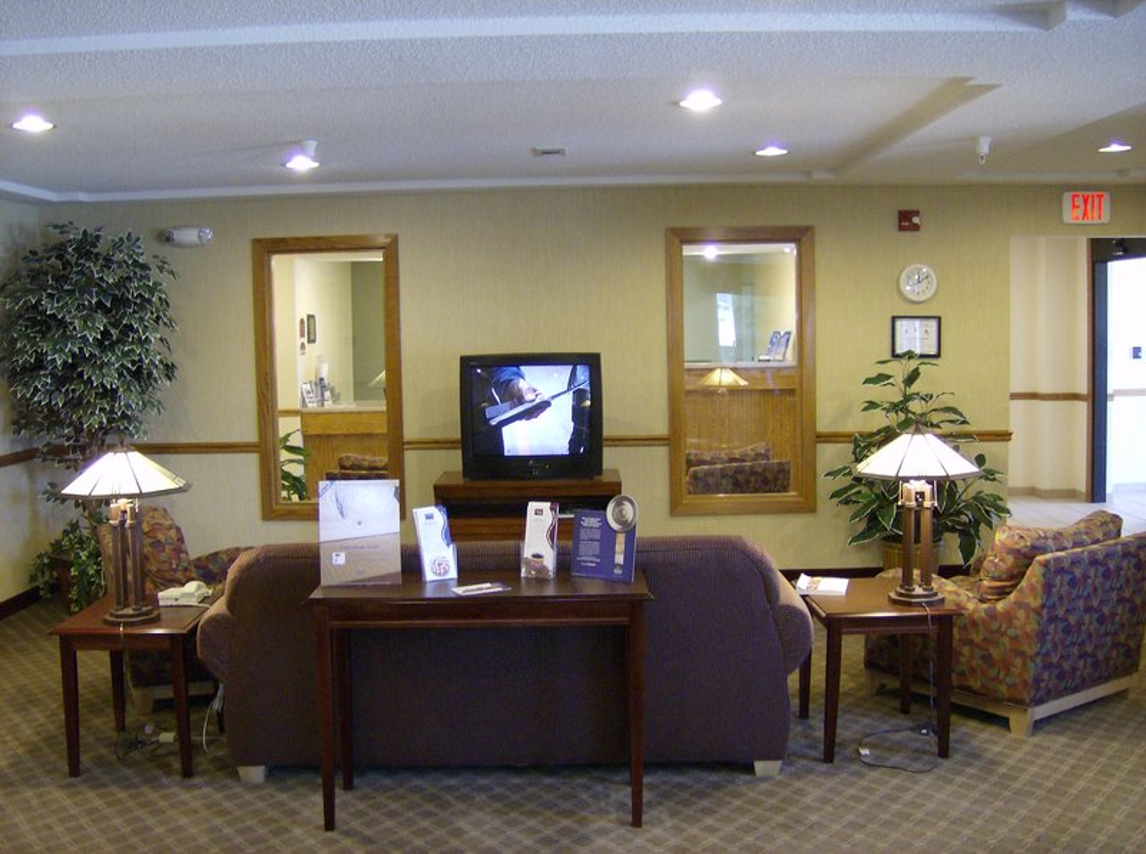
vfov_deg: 39.5
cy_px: 427
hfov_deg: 51.5
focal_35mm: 36
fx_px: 1189
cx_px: 573
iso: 200
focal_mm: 6
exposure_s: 1/20
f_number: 2.8
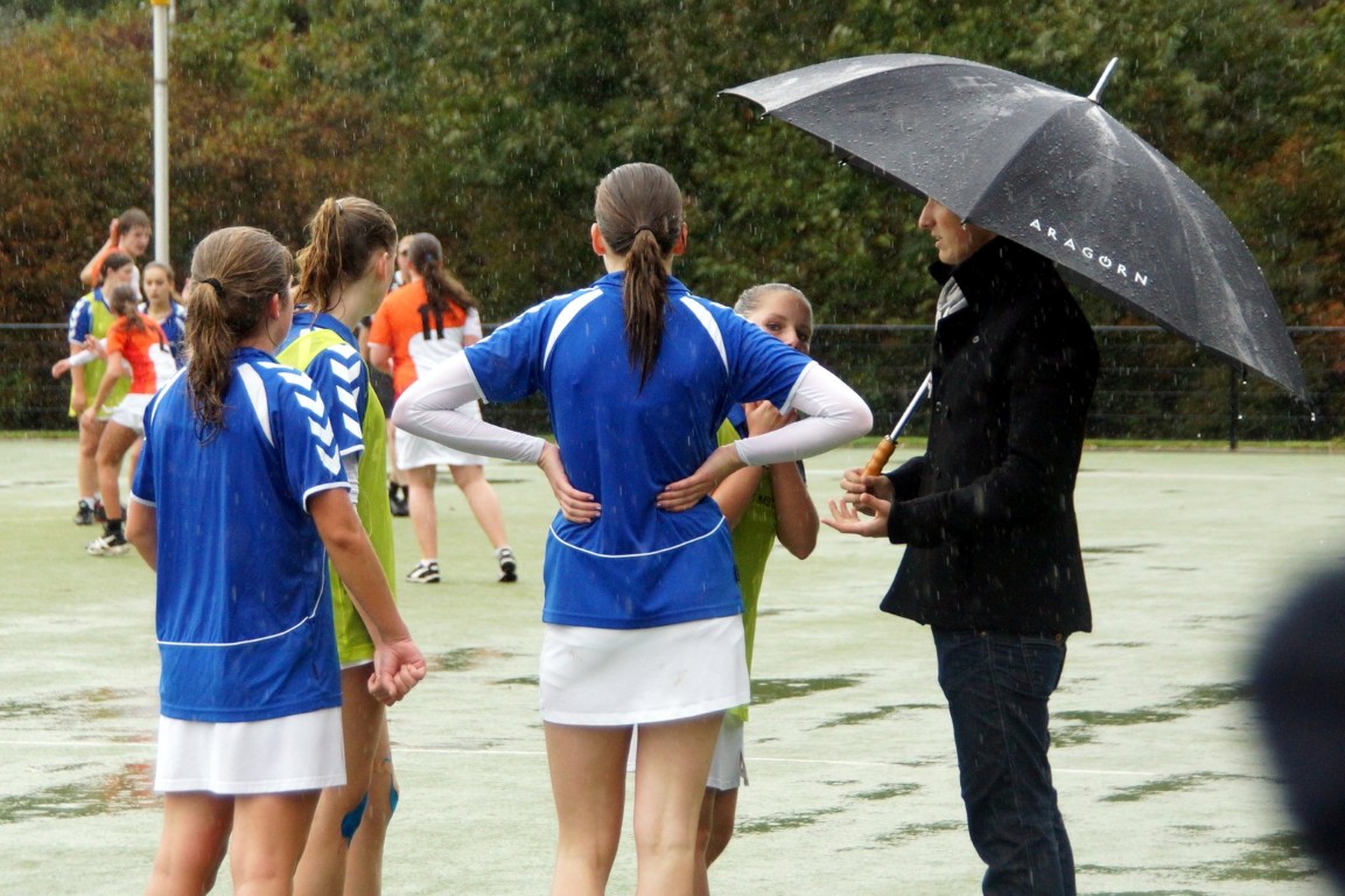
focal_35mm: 128
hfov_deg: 16.1
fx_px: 4762
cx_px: 672
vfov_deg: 10.7
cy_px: 448
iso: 1250
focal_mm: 85
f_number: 5.6
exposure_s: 1/400
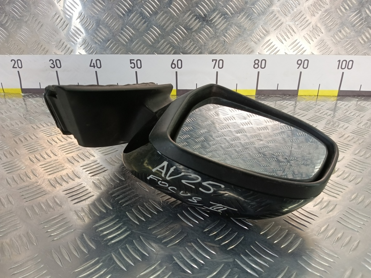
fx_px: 247
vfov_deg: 58.9
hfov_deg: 73.9
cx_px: 186
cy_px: 139
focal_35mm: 23
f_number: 1.6
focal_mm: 4.11
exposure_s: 1/100
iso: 144
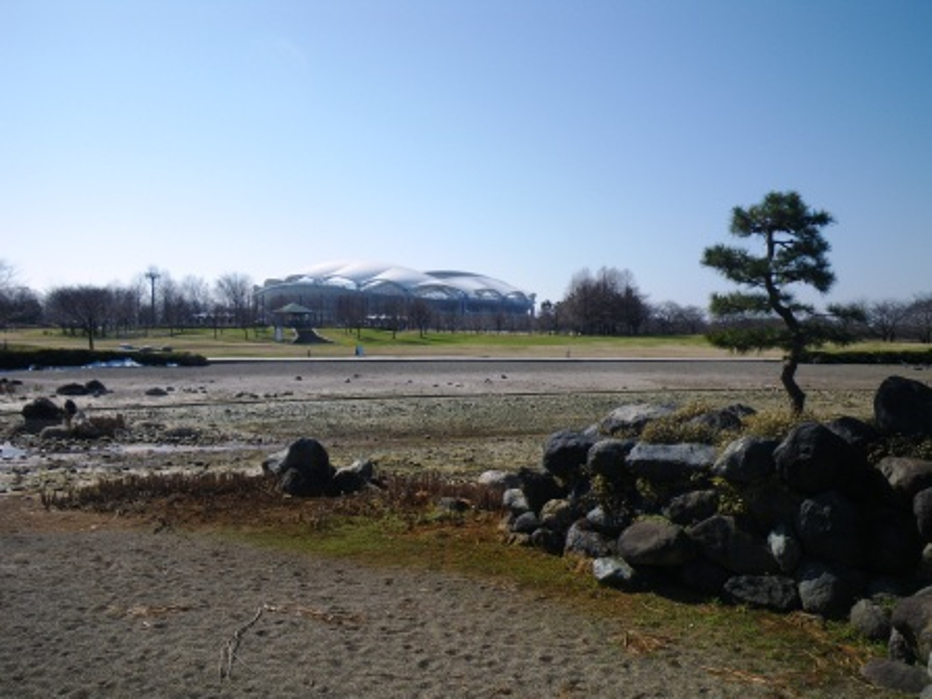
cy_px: 350
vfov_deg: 49.7
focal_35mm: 28
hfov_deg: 63.4
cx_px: 466
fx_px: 754
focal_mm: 5
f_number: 4.2
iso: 64
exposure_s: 1/640
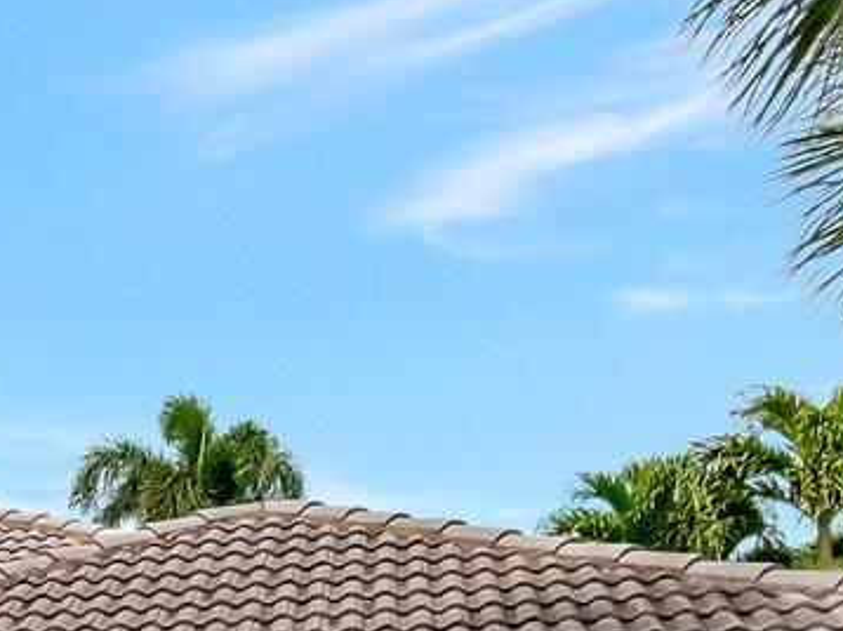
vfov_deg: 15.3
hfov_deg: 19.3
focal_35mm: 88
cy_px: 985
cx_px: -443
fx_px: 2142
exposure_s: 1/6400
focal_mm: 11
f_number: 8
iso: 1100
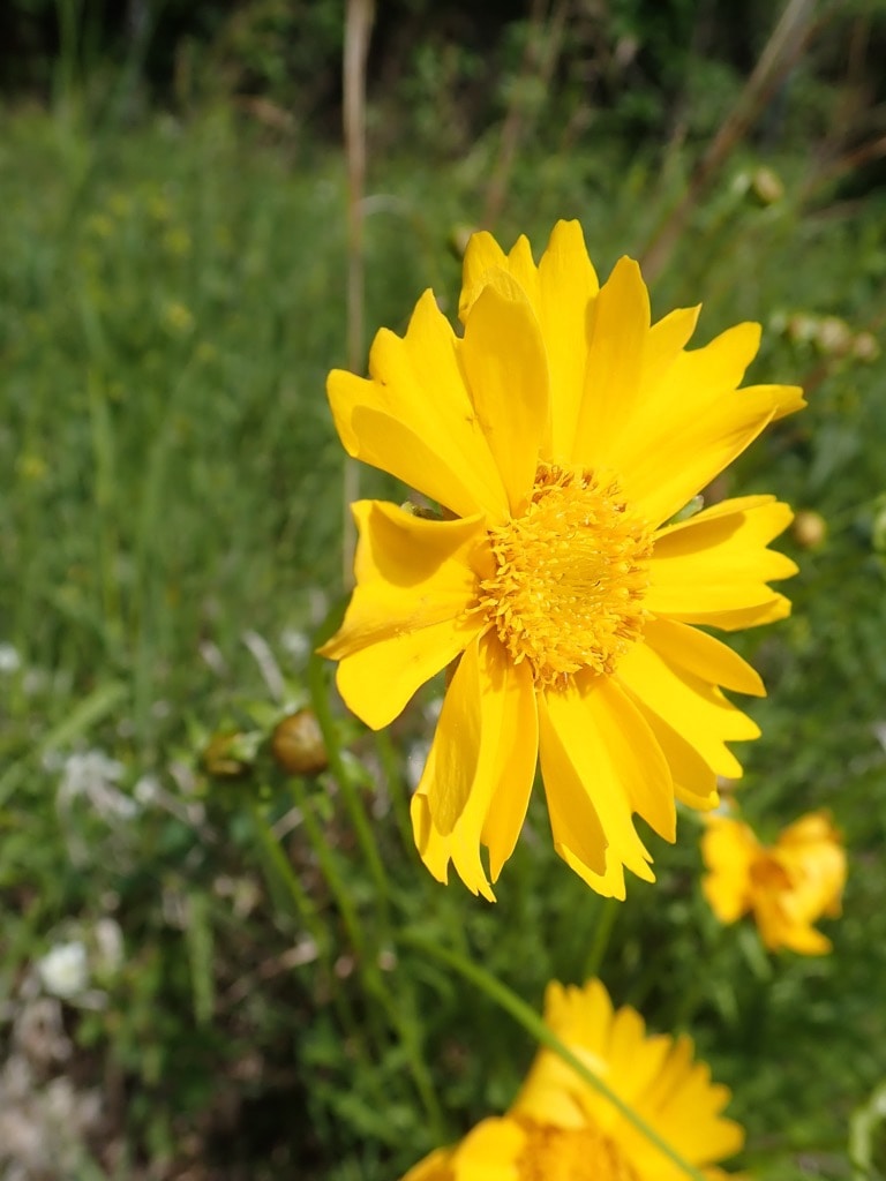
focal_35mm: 30
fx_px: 1024
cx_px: 443
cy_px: 590
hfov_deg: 46.8
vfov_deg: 60.0
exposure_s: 1/200
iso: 100
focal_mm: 5.5
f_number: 9
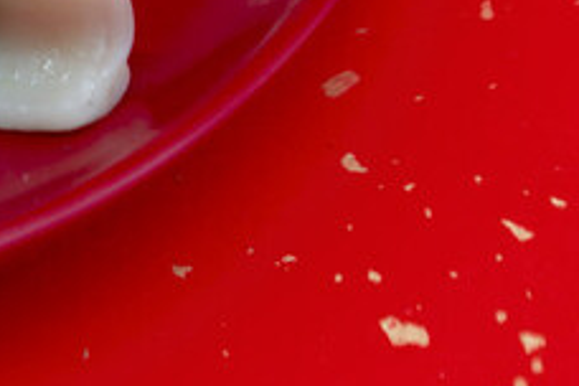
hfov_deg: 6.7
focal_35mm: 290
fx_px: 4664
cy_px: -560
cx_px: -863
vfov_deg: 4.6
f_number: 2.2
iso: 100
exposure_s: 1/160
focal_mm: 55
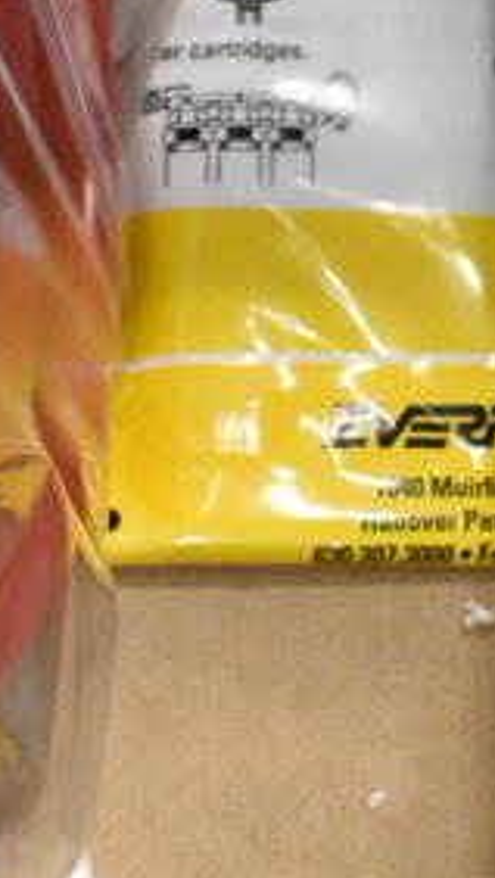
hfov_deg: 10.3
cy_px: 188
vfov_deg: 18.9
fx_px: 2609
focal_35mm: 112
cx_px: 872
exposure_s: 1/125
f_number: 5.6
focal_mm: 22
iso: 6400
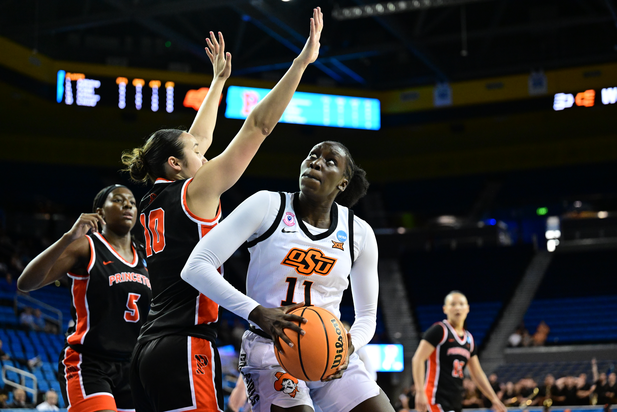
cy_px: 206
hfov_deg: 28.8
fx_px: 1200
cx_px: 308
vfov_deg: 19.5
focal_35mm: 70
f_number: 2.8
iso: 6400
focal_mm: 70
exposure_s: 1/1600
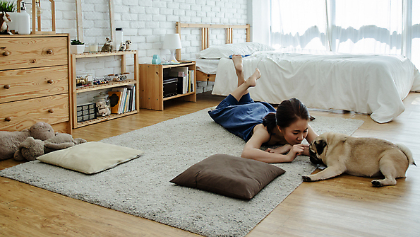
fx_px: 390
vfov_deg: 33.7
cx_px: 212
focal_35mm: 35
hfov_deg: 56.6
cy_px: 110
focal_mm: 22
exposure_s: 1/80
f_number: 4
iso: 100
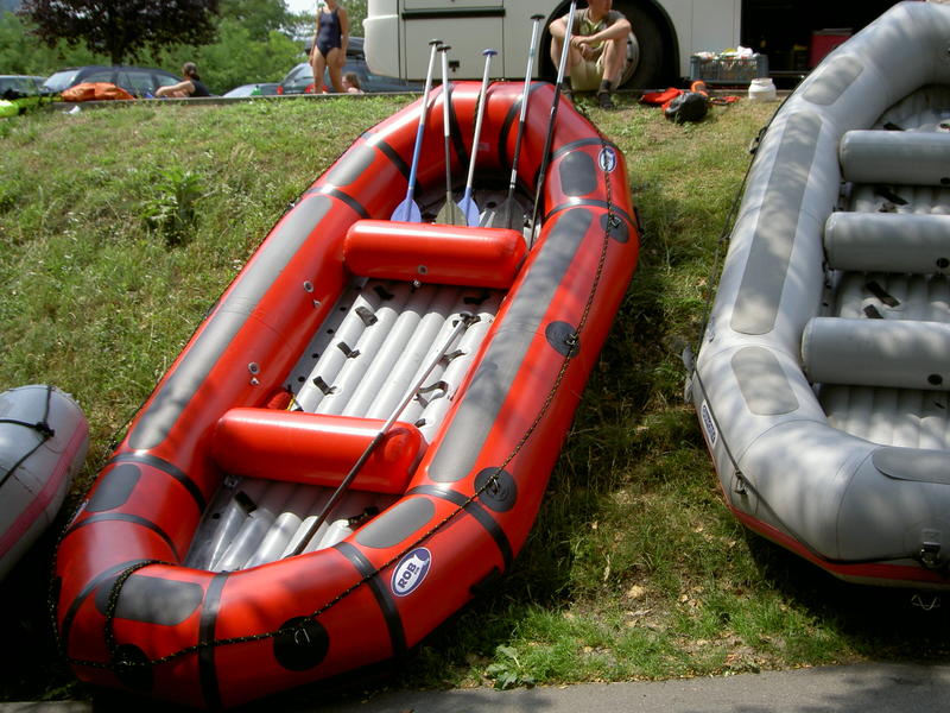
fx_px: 1070
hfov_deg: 47.9
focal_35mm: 39
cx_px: 475
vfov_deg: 36.8
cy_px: 356
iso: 50
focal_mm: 8
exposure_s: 1/320
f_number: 4.7
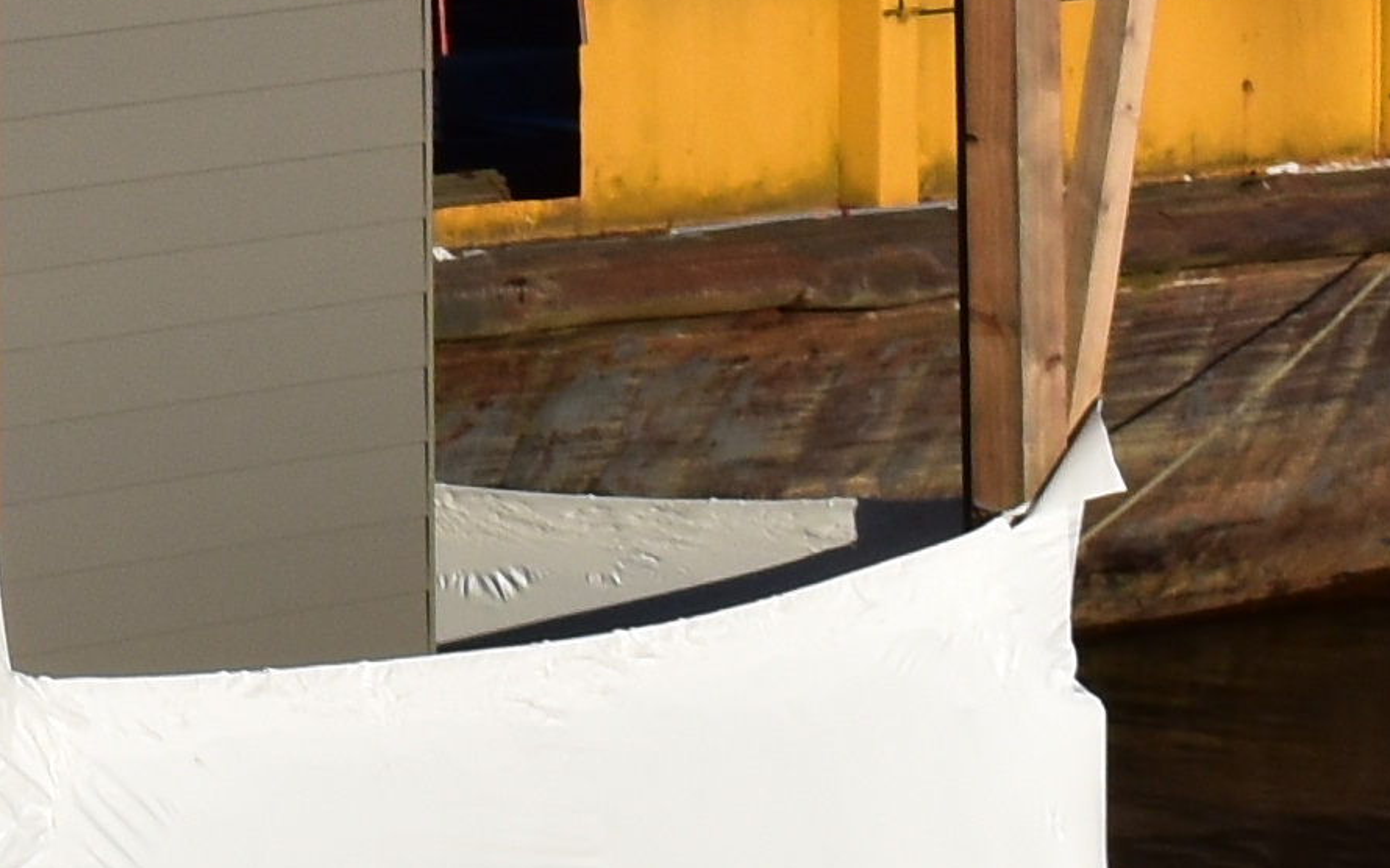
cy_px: -1060
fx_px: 12099
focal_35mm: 319
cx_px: -1865
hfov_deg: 6.3
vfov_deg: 4.0
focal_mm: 31
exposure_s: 1/500
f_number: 11
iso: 220
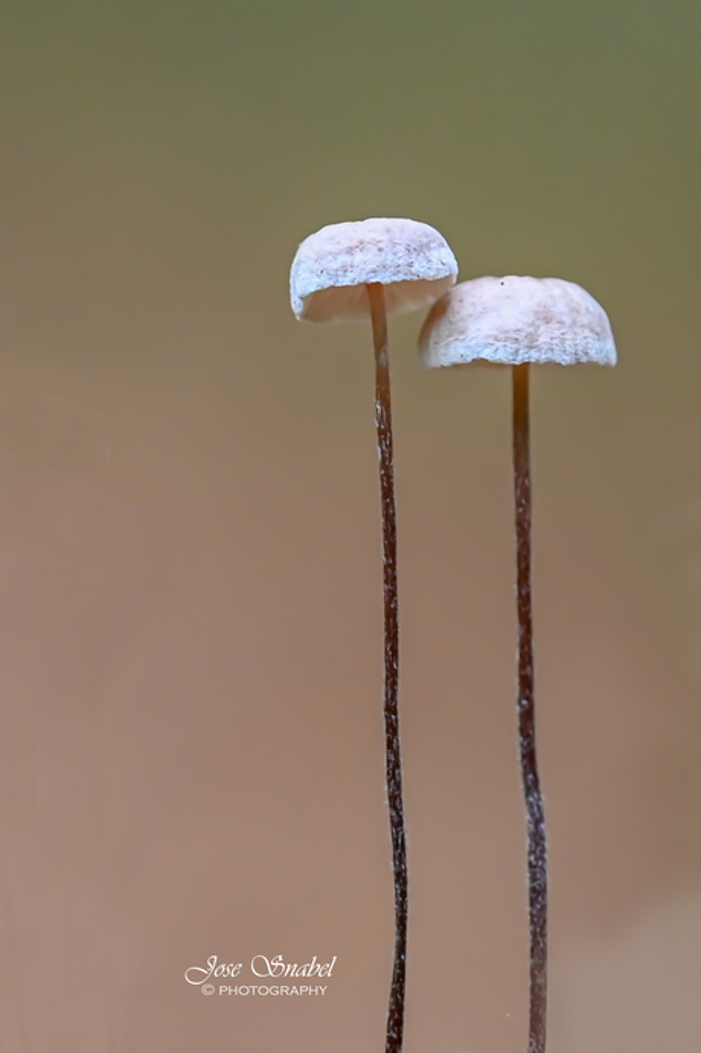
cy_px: 526
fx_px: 3070
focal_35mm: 105
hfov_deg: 13.0
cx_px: 350
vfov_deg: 19.5
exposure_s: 1/160
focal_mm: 105
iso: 1250
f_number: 6.3
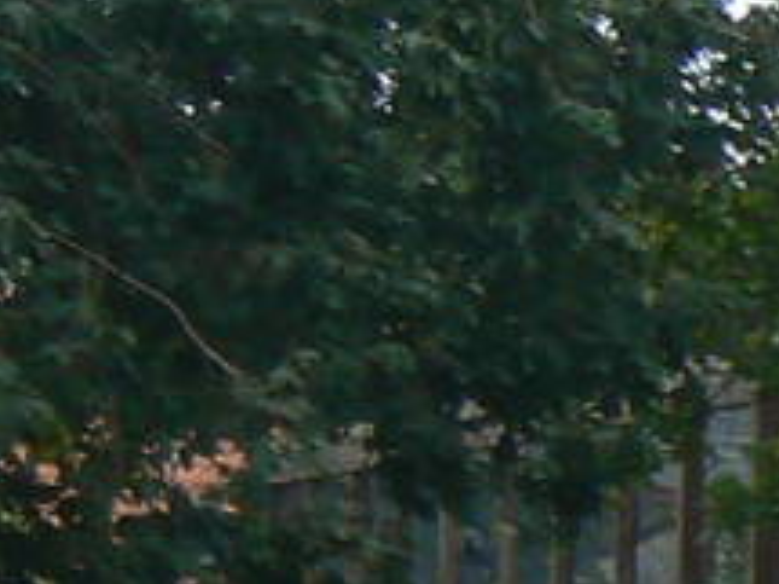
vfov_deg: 5.2
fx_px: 6028
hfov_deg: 6.9
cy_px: 1846
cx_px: 2083
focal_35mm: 268
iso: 80
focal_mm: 6
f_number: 5.6
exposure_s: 1/125
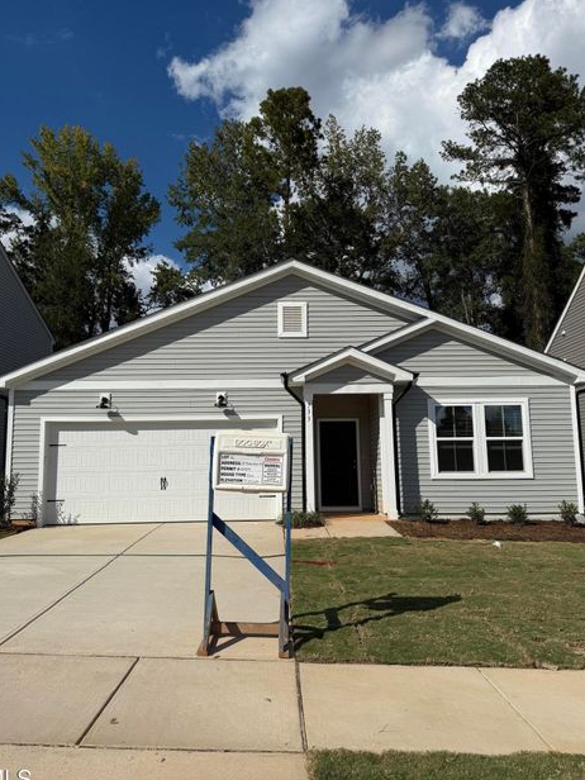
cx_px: 281
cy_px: 396
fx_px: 586
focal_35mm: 26
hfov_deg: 53.0
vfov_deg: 67.3
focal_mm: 6.76
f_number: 1.78
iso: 80
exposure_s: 1/11905
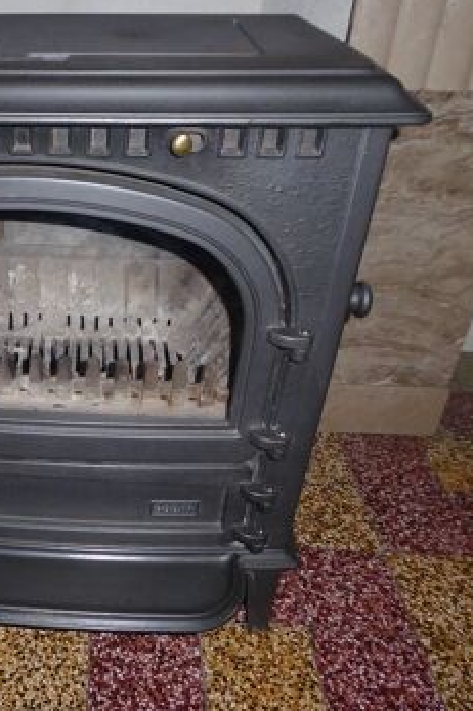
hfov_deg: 34.5
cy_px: 359
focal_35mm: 36
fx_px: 710
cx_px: 37
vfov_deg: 53.2
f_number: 3.3
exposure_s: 1/60
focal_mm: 4.3
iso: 400
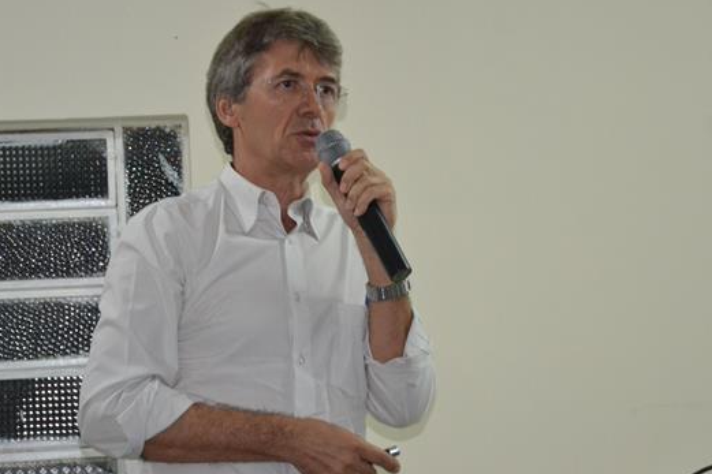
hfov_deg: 10.6
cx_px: 298
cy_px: 222
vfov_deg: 7.1
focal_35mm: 194
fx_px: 3828
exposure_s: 1/60
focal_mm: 105
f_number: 5.6
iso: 2800
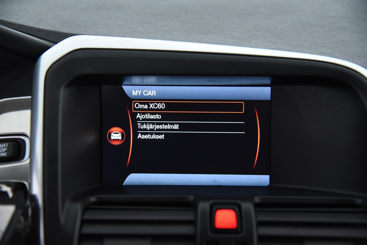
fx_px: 561
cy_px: 122
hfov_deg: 36.2
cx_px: 184
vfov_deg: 24.6
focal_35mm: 55
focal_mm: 55
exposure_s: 1/50
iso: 4000
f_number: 4
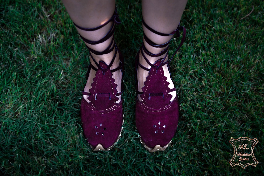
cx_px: 132
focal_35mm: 49
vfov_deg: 27.5
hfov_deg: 40.3
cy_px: 88
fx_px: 359
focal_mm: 49
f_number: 3.5
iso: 160
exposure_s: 1/125
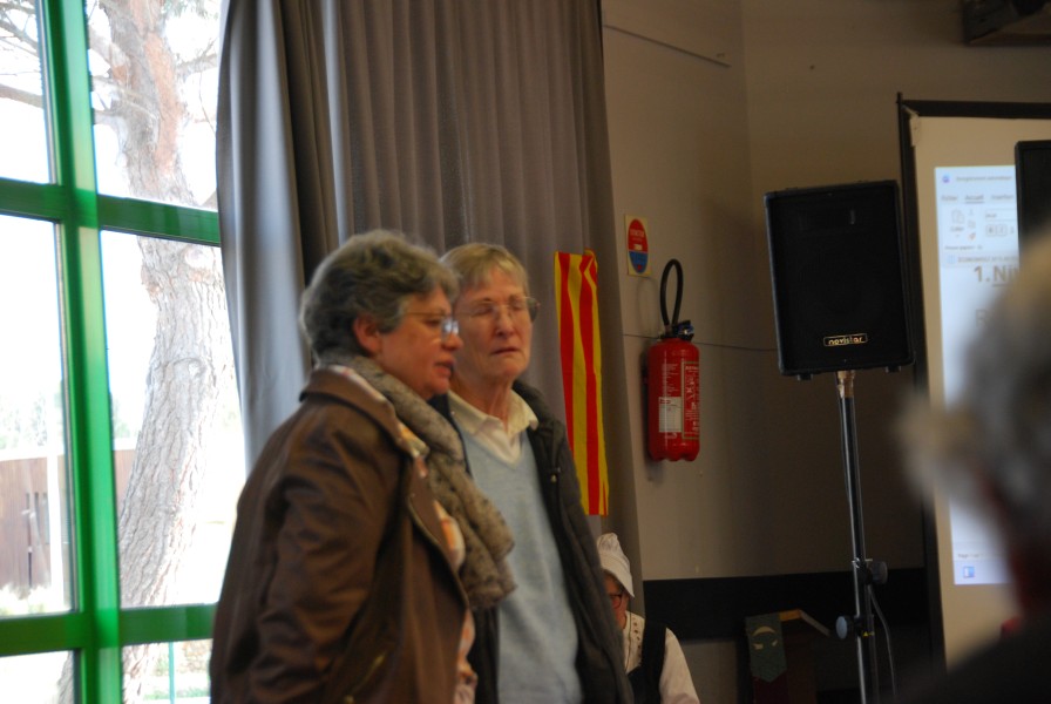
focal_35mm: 112
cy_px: 352
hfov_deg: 18.2
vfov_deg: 12.2
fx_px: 3289
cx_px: 526
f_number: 5.3
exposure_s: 1/60
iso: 560
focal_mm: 75
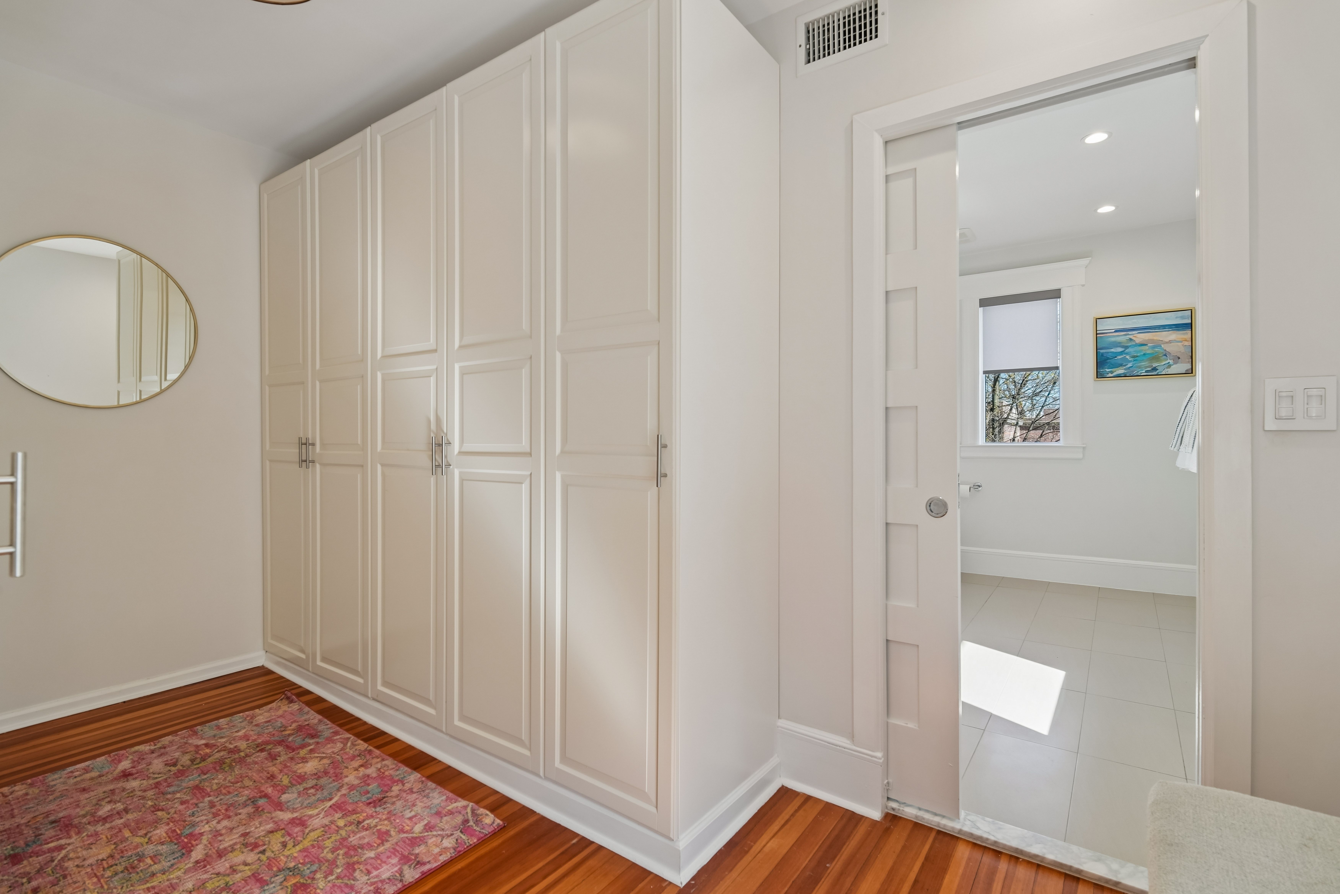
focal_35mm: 16
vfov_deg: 73.7
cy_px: 447
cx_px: 670
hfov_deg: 96.7
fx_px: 596
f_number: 8
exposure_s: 1/40
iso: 400
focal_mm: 16
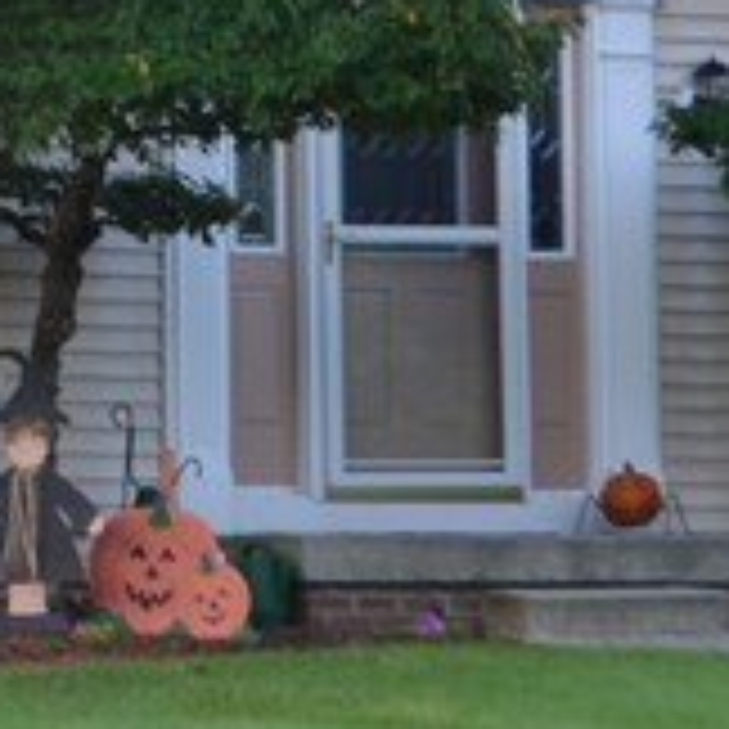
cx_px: -603
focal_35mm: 300
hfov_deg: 5.7
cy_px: -288
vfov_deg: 5.8
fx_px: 7144
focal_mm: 35
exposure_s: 1/125
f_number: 5.6
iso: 400
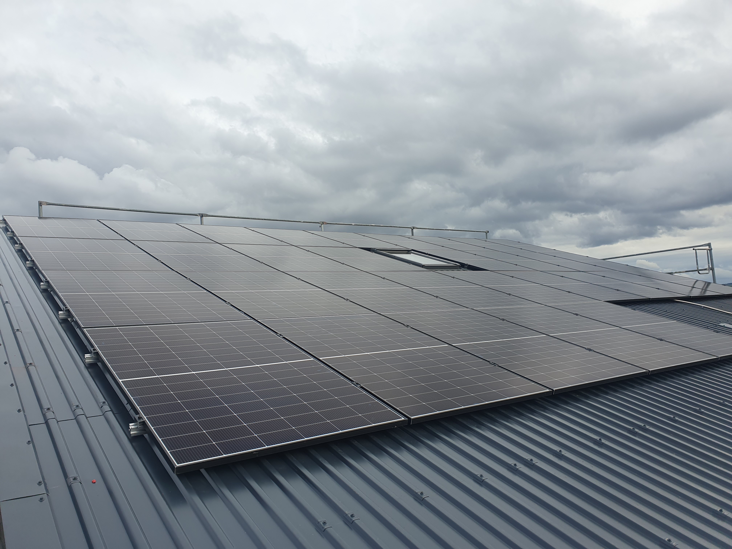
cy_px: 274
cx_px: 366
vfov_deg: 53.1
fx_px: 550
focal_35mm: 26
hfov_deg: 67.3
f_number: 2.4
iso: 50
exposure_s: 1/588
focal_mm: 4.32
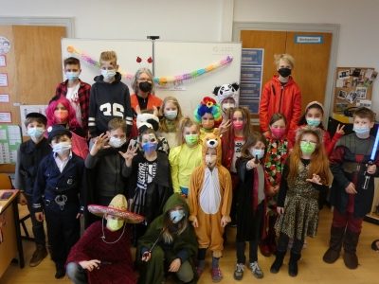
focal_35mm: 32
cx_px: 190
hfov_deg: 56.8
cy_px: 142
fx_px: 350
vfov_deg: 44.2
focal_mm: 5.8
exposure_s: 1/80
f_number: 3.4
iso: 400
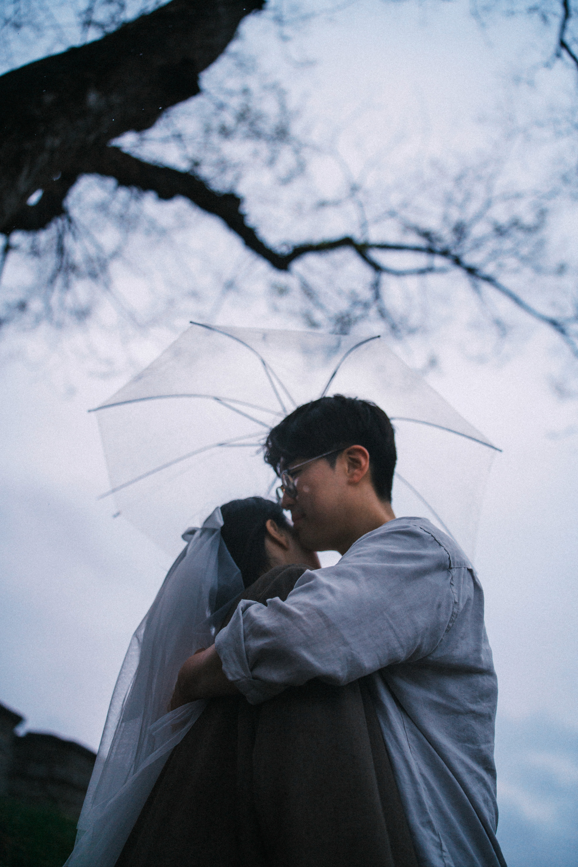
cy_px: 434
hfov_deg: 37.9
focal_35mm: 35
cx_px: 289
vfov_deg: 54.4
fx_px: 843
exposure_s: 1/5000
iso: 320
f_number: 2
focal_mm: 35
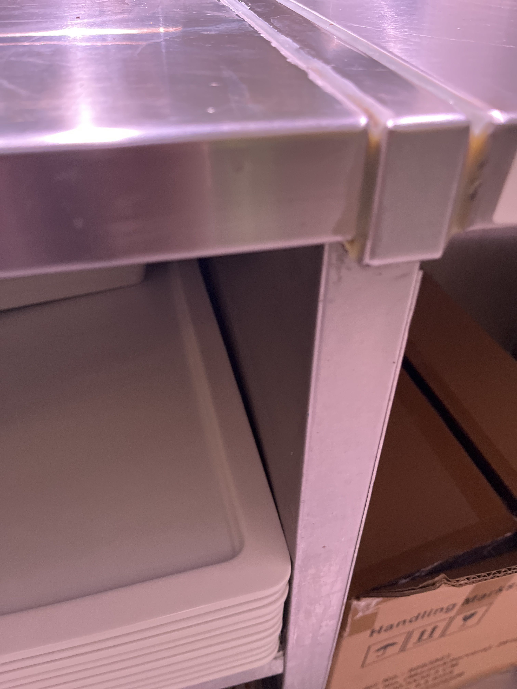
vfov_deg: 67.3
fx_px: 518
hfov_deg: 53.1
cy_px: 344
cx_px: 258
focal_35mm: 26
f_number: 1.6
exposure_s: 1/33
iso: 400
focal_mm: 5.1
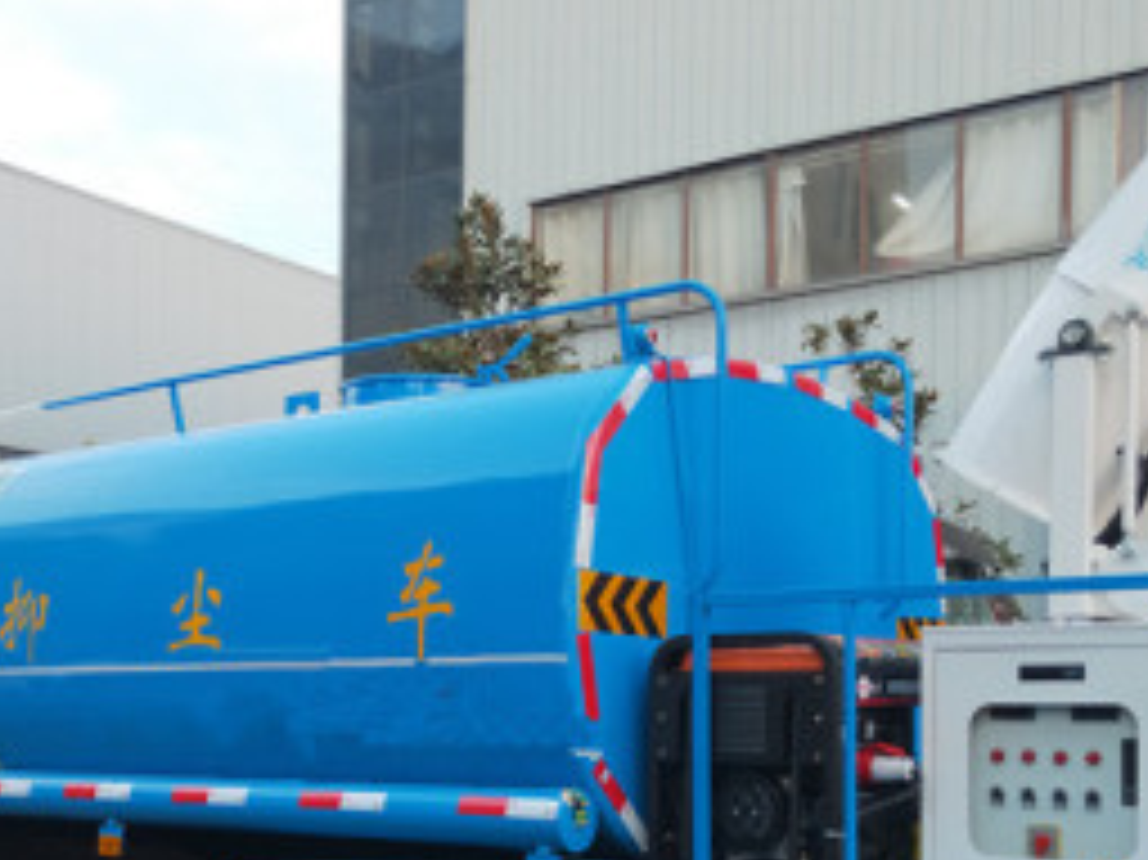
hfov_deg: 38.7
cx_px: 432
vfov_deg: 28.6
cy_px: 759
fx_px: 1624
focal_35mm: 49
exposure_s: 1/100
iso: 453
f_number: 1.7
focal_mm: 4.28
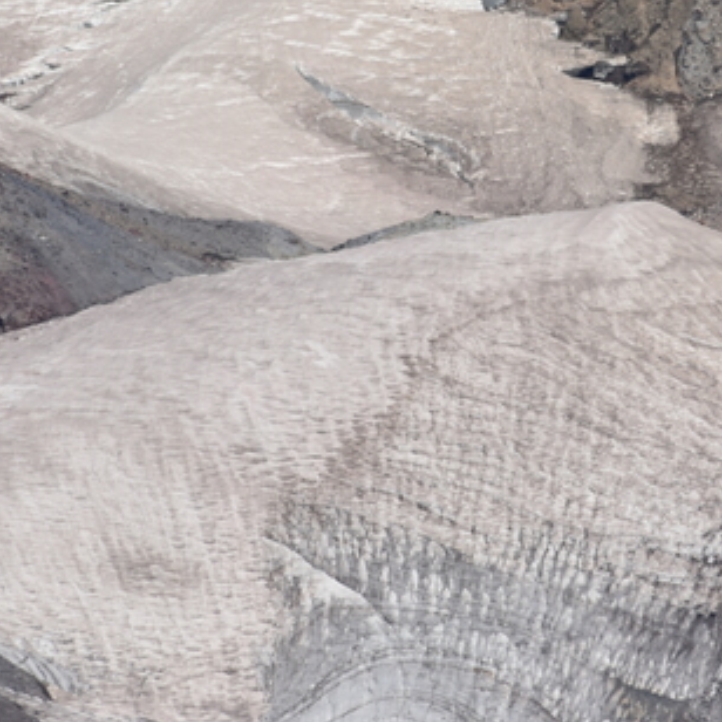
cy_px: 171
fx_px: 25013
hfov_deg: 1.7
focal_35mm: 1060
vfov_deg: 1.7
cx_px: 434
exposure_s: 1/640
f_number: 9
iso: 100
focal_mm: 300
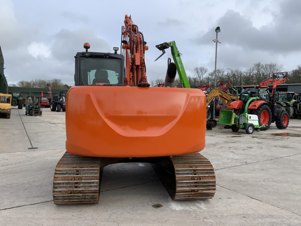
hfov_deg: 61.7
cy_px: 113
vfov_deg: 48.2
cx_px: 150
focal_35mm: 29
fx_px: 252
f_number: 1.8
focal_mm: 3
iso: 16
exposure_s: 1/759
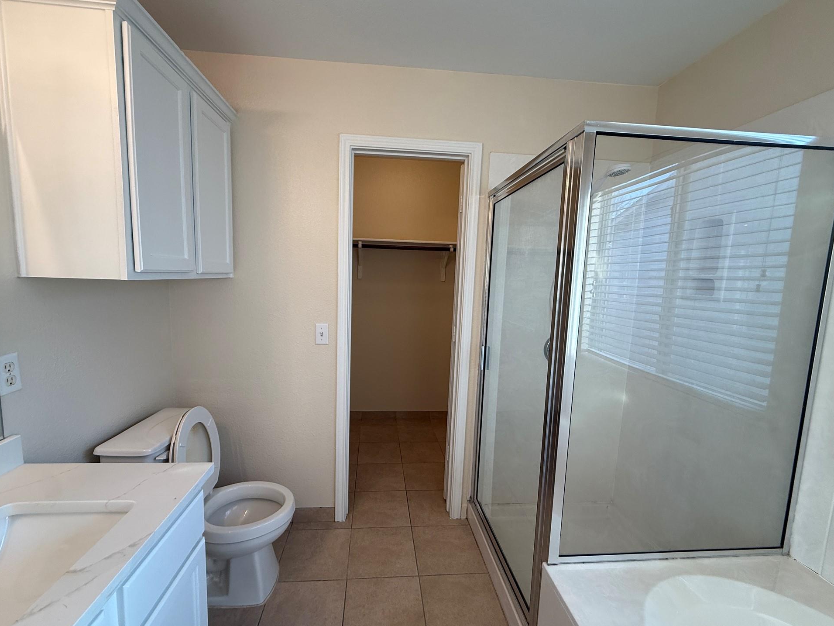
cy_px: 314
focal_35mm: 15
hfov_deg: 98.1
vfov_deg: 81.8
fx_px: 361
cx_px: 407
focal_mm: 2.22
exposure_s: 1/120
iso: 100
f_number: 2.2
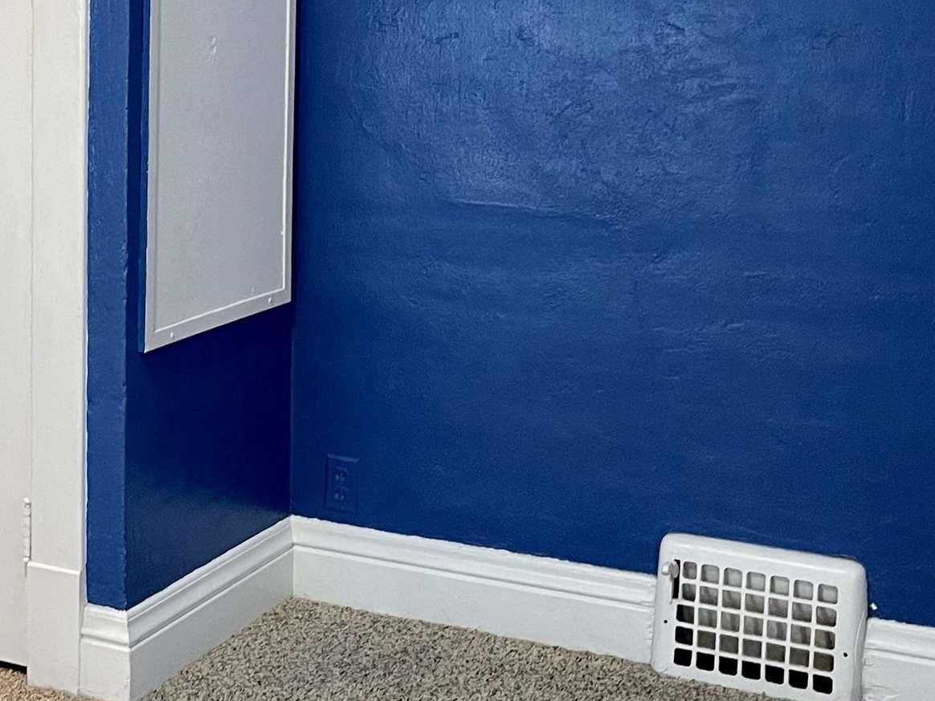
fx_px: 1783
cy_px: 169
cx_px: 51
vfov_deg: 22.0
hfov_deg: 28.0
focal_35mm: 66
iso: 250
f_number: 1.6
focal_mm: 5.1
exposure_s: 1/60
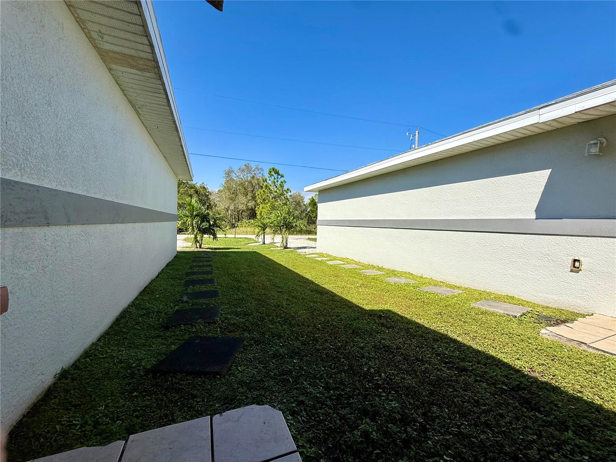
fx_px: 249
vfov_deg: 85.7
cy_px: 231
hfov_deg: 102.1
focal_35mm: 14
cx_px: 308
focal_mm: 2.22
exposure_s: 1/2976
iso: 50
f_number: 2.2
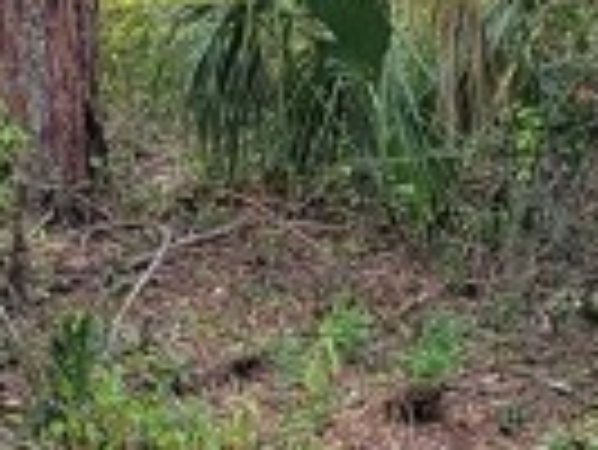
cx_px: 121
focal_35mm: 200
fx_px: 3458
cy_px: 9
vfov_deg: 7.4
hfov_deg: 9.9
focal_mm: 5.4
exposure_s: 1/467
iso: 40
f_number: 1.8
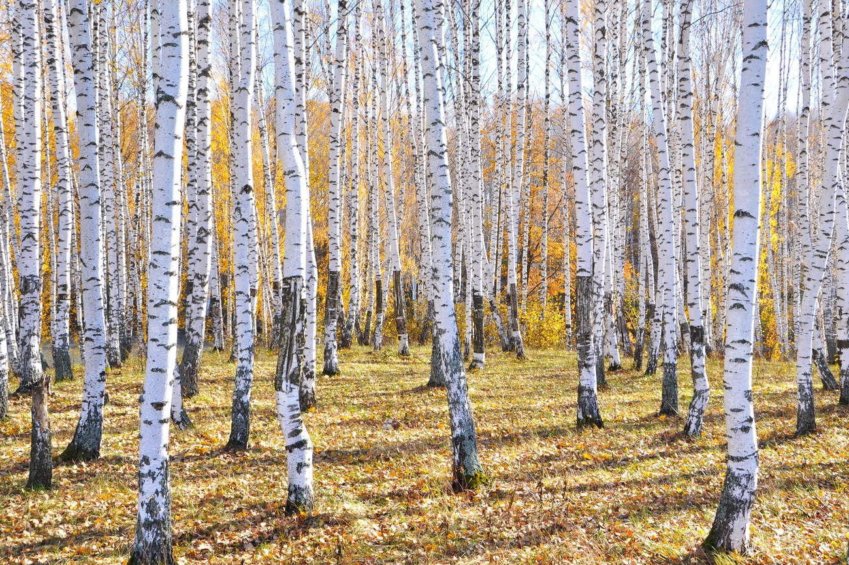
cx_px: 456
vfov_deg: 31.8
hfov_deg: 46.4
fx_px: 989
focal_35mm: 42
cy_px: 264
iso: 200
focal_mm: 26
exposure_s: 1/180
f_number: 6.7
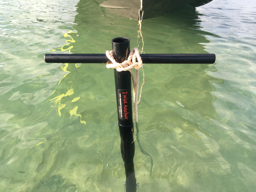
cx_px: 128
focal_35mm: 29
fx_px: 214
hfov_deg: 61.7
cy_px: 96
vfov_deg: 48.2
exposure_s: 1/439
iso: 25
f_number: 2.2
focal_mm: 4.15
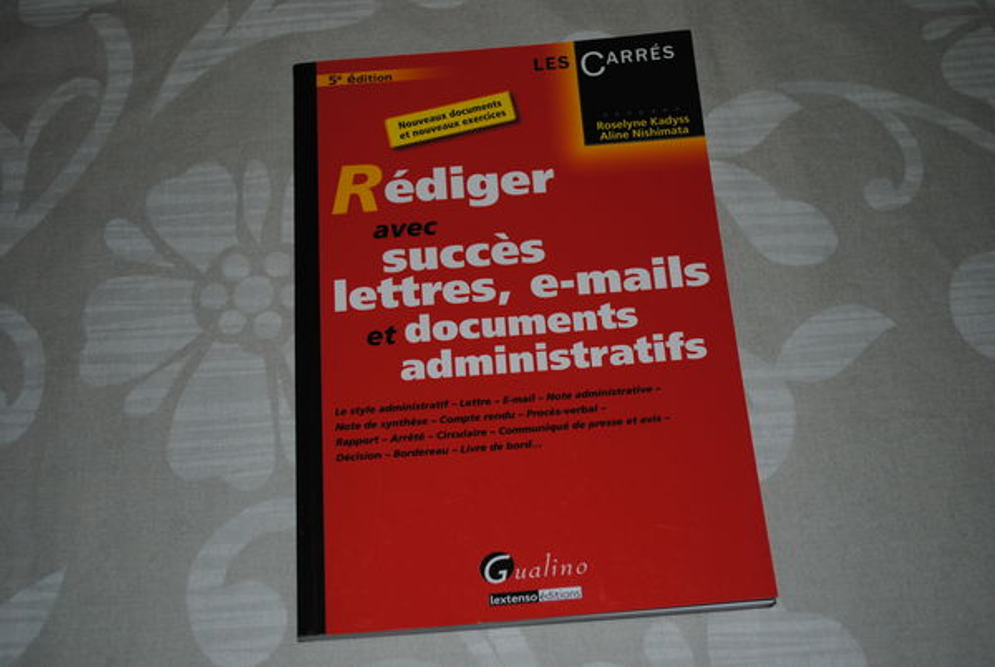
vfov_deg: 30.0
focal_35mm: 45
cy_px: 334
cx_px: 498
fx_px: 1246
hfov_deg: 43.5
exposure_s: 1/60
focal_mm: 30
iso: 200
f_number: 4.5
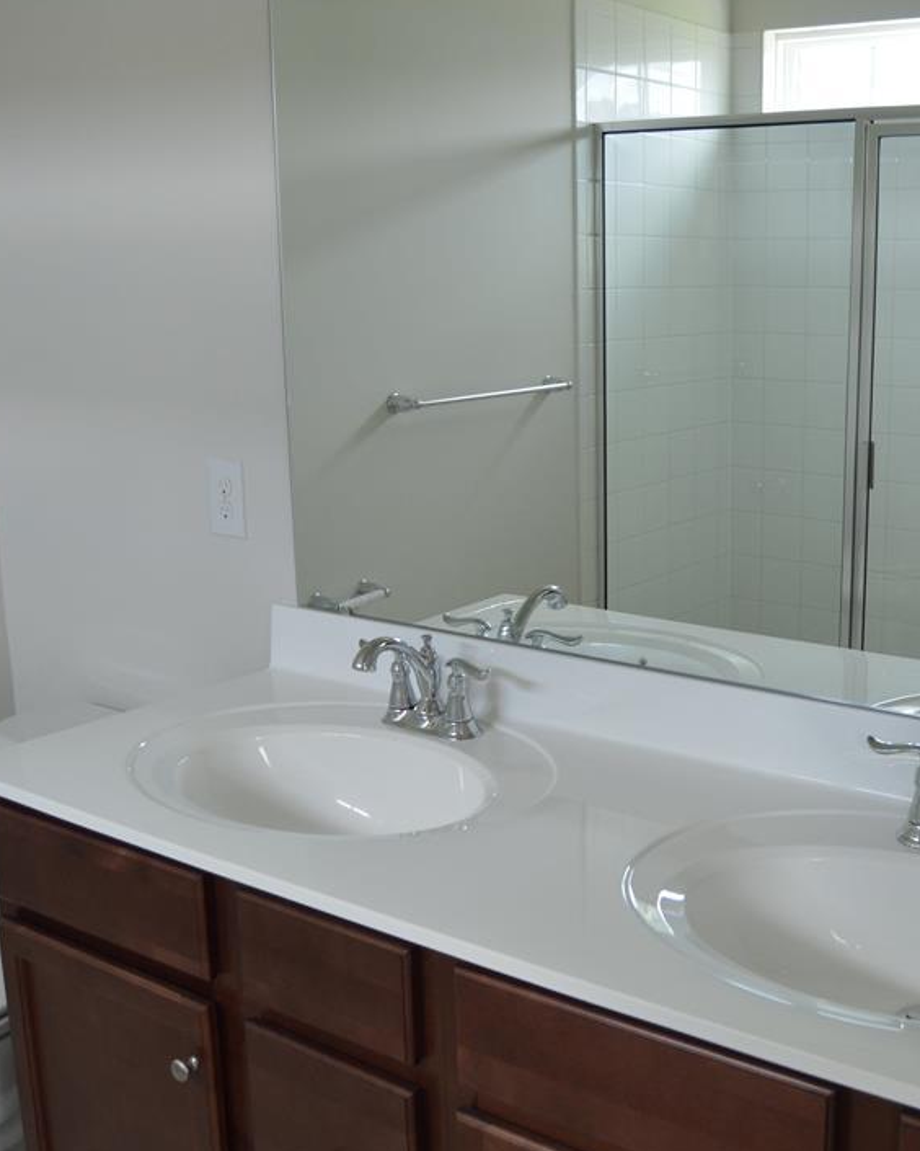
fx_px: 1327
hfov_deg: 37.7
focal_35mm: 39
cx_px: 634
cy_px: 573
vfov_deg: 46.8
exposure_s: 1/60
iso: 400
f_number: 4
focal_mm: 18
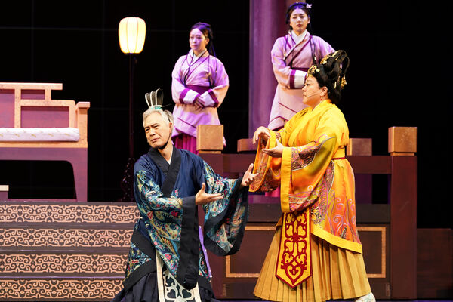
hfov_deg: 13.1
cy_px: 151
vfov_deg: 8.7
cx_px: 226
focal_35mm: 157
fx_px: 1975
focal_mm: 157
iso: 1250
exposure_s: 1/125
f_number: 4
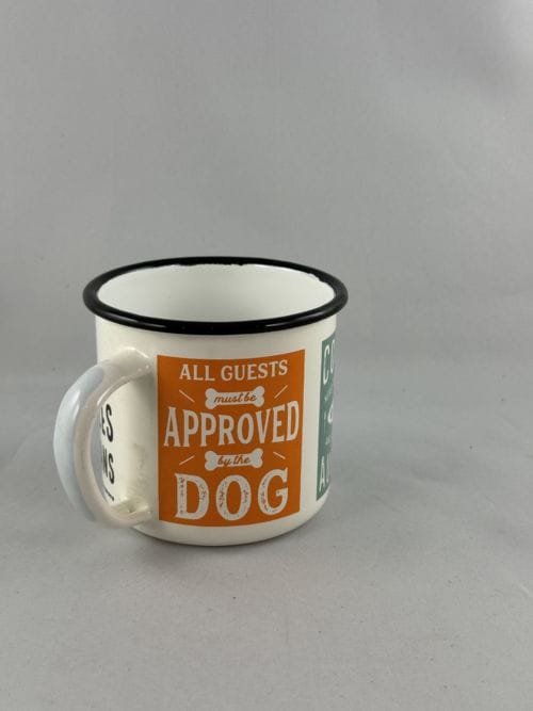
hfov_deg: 30.3
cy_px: 356
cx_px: 266
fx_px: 986
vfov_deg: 39.7
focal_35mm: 48
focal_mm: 6.86
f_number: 1.78
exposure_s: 1/117
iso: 50
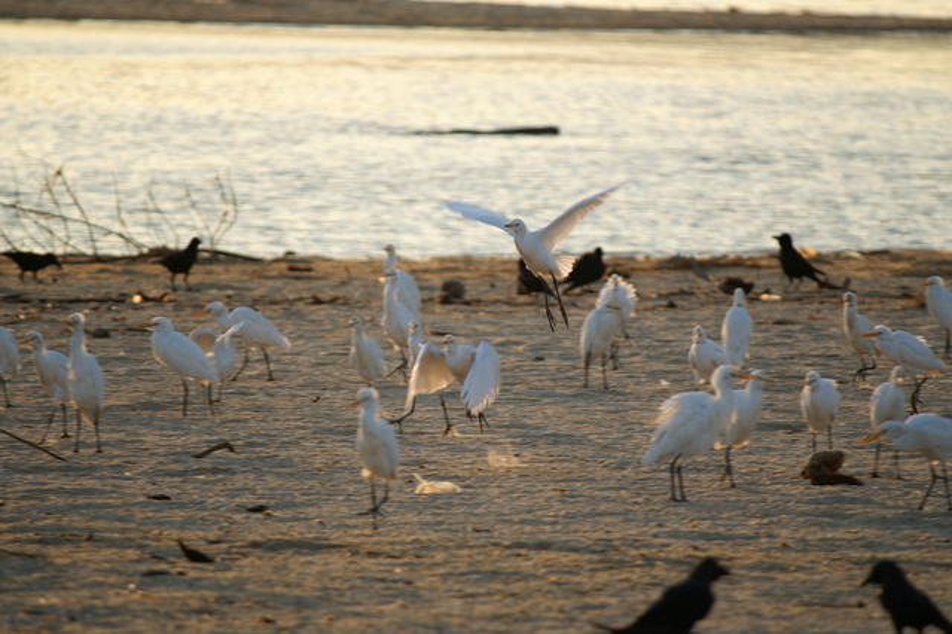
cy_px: 317
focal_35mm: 450
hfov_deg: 4.6
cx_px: 476
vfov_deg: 3.1
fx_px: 11893
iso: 100
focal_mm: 300
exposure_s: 1/250
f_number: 5.6
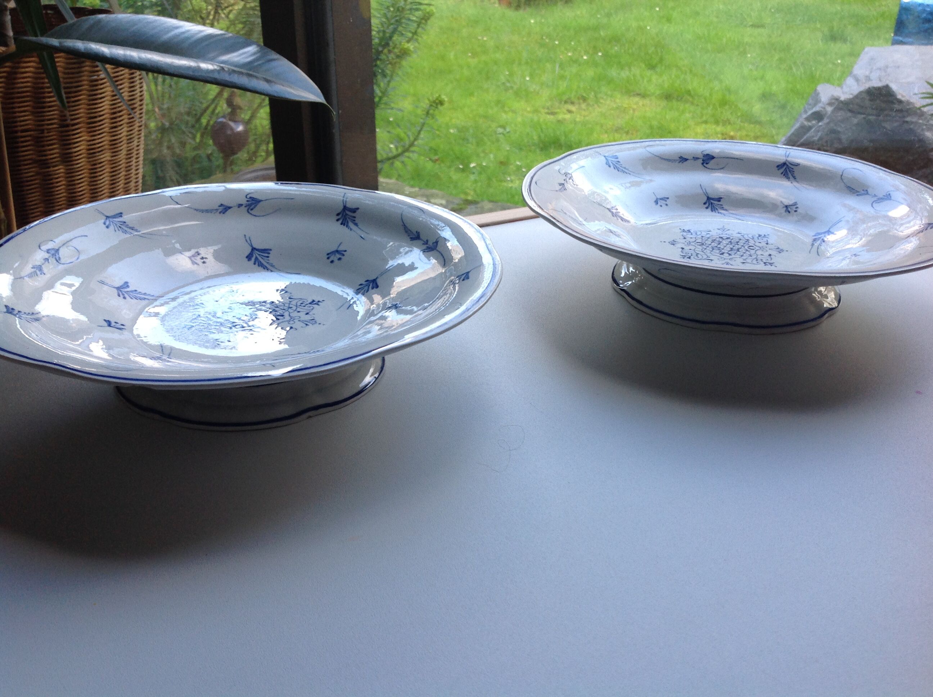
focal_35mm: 35
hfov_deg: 52.7
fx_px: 942
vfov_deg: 40.6
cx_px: 466
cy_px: 348
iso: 64
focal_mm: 4.28
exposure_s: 1/100
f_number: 2.4
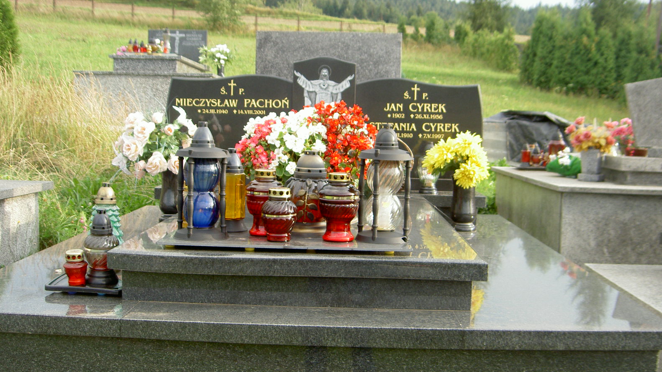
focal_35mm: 43
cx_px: 328
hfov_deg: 47.4
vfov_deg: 27.7
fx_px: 755
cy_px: 190
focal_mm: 8
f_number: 2.8
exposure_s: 1/125
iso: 50
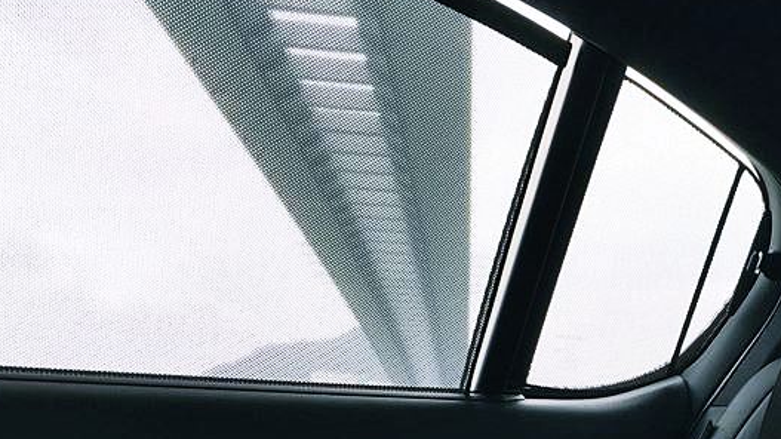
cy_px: 467
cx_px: 649
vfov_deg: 19.3
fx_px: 1242
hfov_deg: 33.7
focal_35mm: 60
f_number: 2.2
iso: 32
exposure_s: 1/100
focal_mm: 4.15
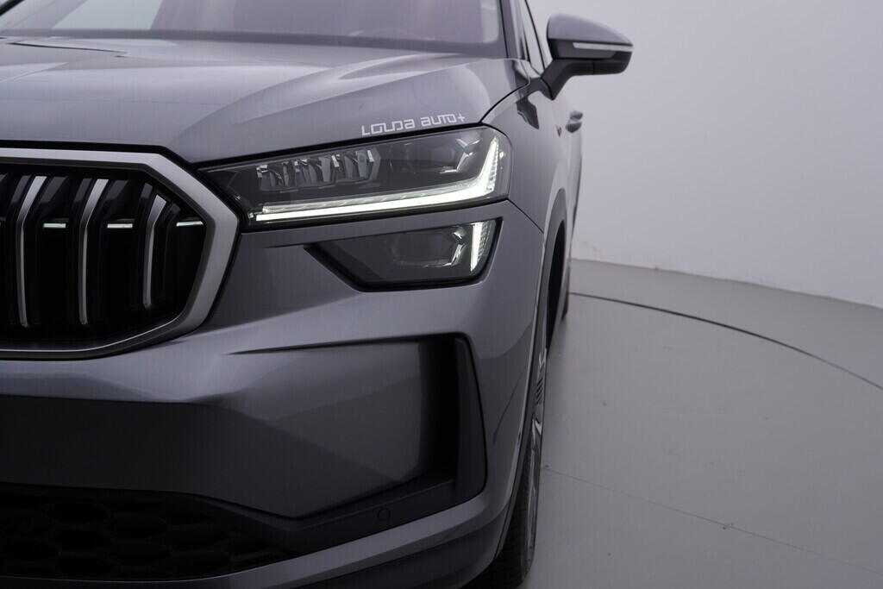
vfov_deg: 36.9
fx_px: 883
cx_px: 442
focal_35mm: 36
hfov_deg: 53.1
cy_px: 294
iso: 125
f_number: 4.5
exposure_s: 1/100
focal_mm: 24
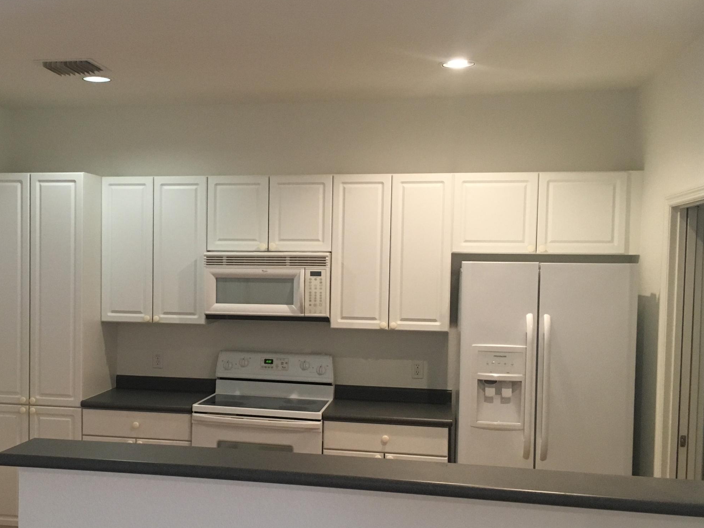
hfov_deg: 42.3
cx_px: 225
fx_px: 895
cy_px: 305
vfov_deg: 32.8
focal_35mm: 44
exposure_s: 1/30
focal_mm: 4.15
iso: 125
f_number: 2.2
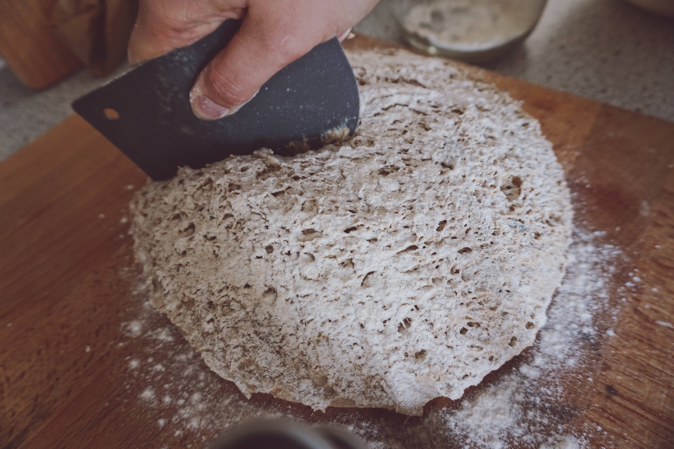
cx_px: 337
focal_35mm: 24
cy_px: 224
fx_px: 449
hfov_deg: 73.7
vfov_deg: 53.1
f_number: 4
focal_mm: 16
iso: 400
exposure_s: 1/60
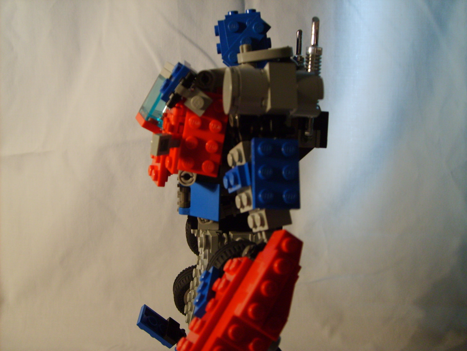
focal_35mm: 35
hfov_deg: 52.6
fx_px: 472
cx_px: 234
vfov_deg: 40.7
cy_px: 176
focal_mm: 5.8
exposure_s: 1/30
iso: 133
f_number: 2.8
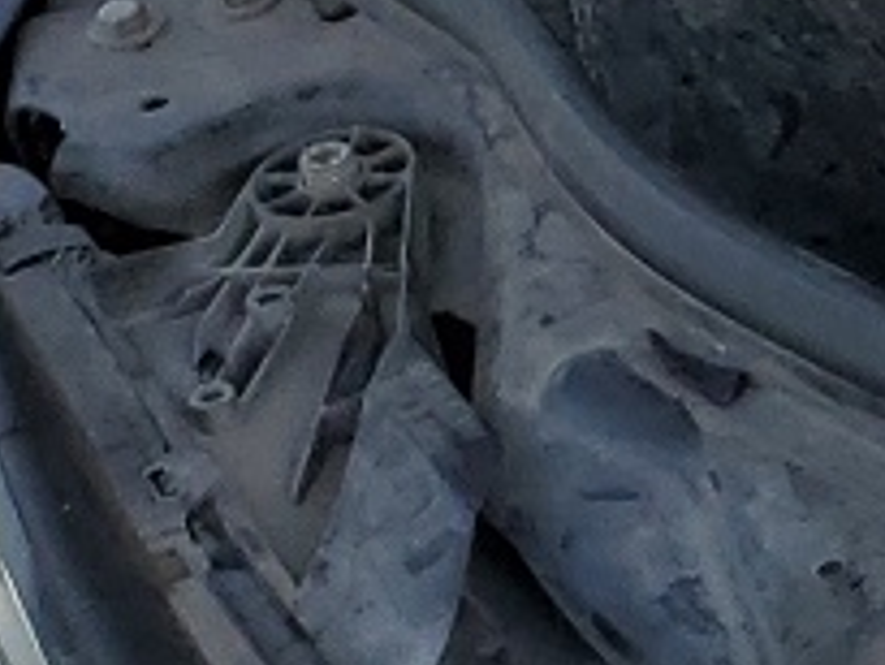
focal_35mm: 203
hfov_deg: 7.8
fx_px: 5193
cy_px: 872
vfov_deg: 7.2
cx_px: 3035
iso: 50
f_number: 1.5
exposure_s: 1/2000
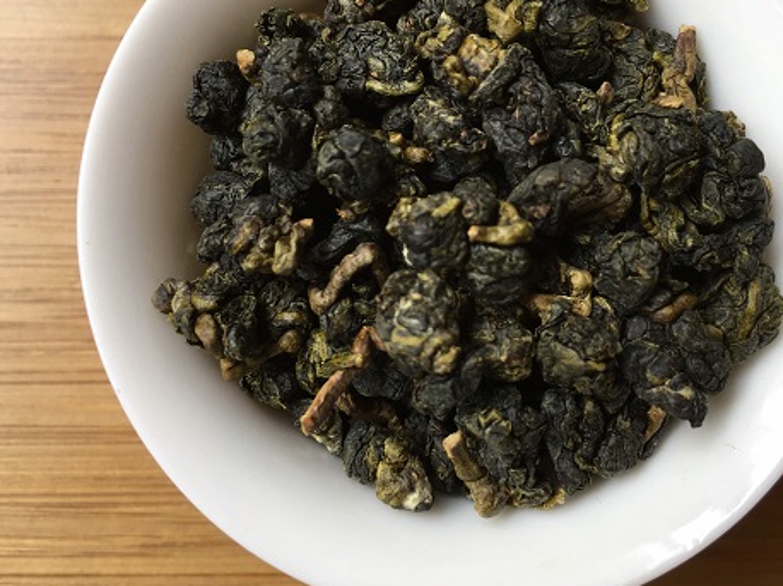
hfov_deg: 48.8
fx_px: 859
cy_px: 229
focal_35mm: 38
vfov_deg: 37.5
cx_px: 451
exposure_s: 1/100
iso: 32
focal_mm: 4.15
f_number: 2.2
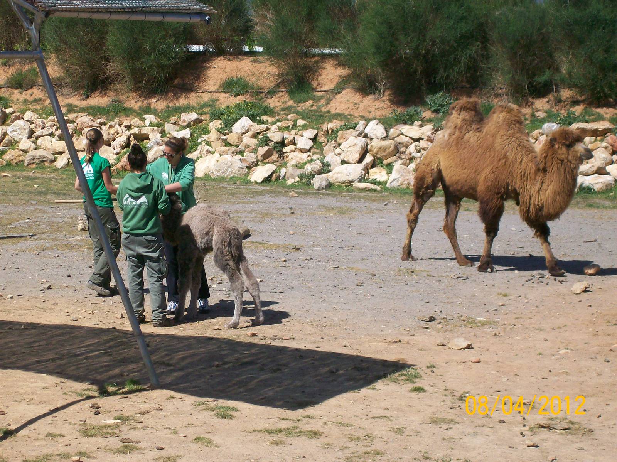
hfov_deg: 18.2
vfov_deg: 13.7
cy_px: 231
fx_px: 1924
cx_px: 308
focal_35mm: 108
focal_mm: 18
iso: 80
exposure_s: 1/818
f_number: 4.8
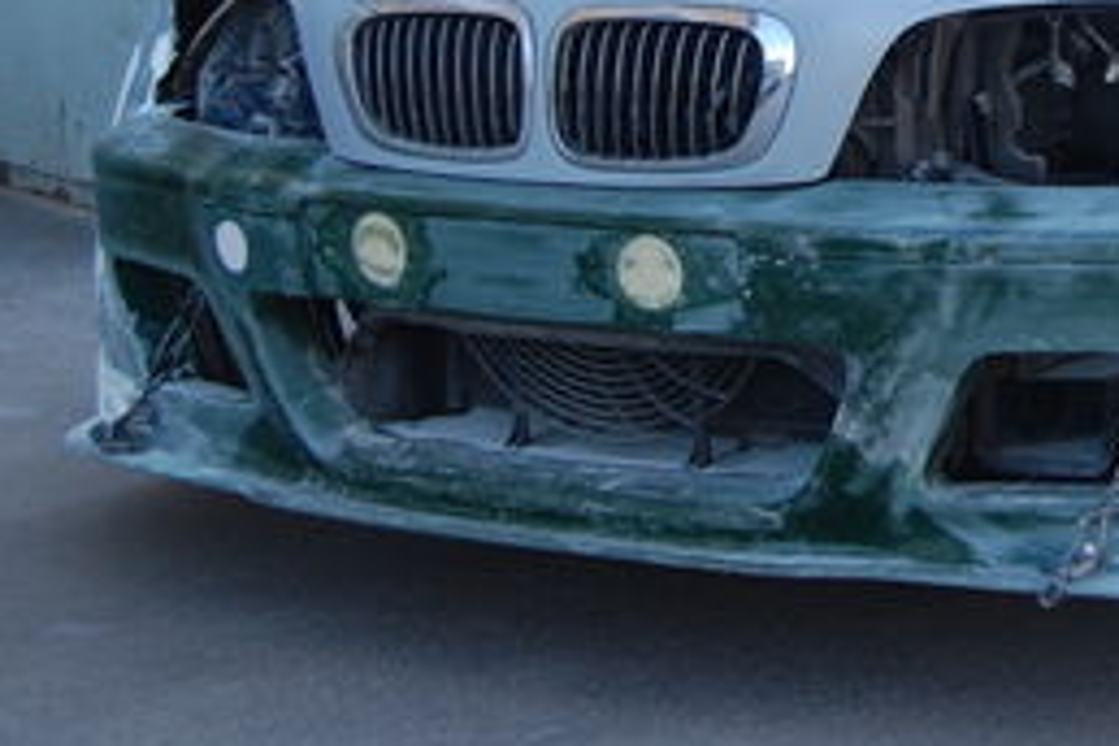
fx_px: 3232
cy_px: -26
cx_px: 1071
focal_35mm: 104
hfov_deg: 19.2
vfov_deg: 13.0
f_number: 5.6
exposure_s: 1/125
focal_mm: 28
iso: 200
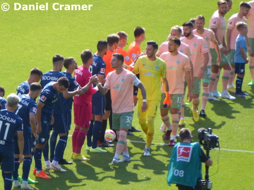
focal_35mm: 720
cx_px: 127
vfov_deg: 2.1
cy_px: 95
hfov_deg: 2.8
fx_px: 5286
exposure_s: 1/125
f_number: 6.4
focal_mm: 129
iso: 100
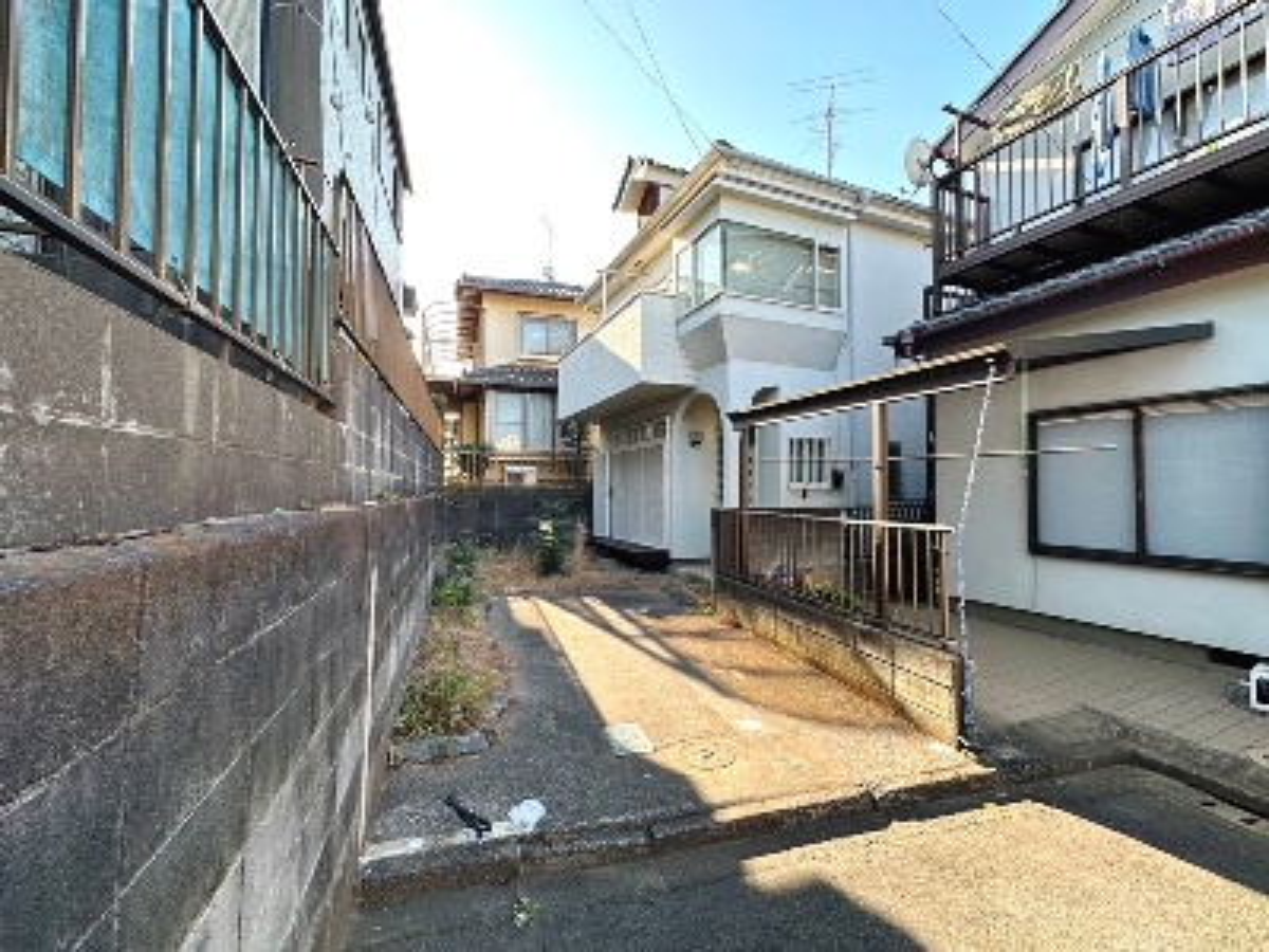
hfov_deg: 102.1
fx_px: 513
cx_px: 634
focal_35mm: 14
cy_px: 476
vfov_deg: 85.7
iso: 40
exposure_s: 1/207
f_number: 2.2
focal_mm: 2.22
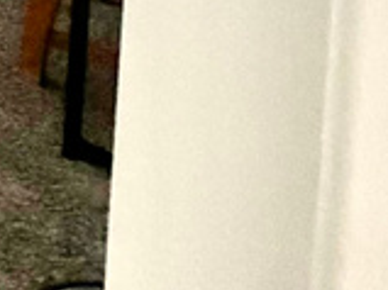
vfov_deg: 11.4
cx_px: -649
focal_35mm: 90
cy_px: -529
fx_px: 1008
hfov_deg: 13.0
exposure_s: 1/60
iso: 400
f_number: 2.2
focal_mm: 2.22
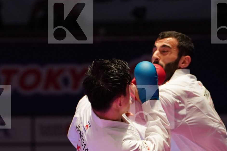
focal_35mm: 432
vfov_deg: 3.2
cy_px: 107
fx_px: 2724
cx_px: 70
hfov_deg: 4.8
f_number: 2.8
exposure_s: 1/1000
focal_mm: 151
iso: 2500
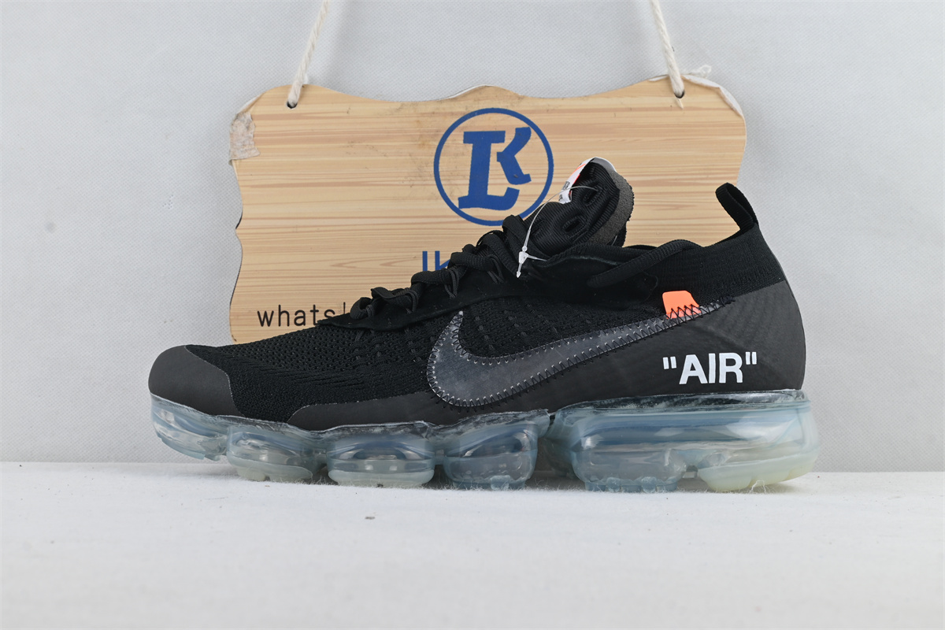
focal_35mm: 42
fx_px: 1102
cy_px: 315
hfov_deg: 46.4
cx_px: 472
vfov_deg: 31.9
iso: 100
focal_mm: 28
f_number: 10
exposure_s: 1/15
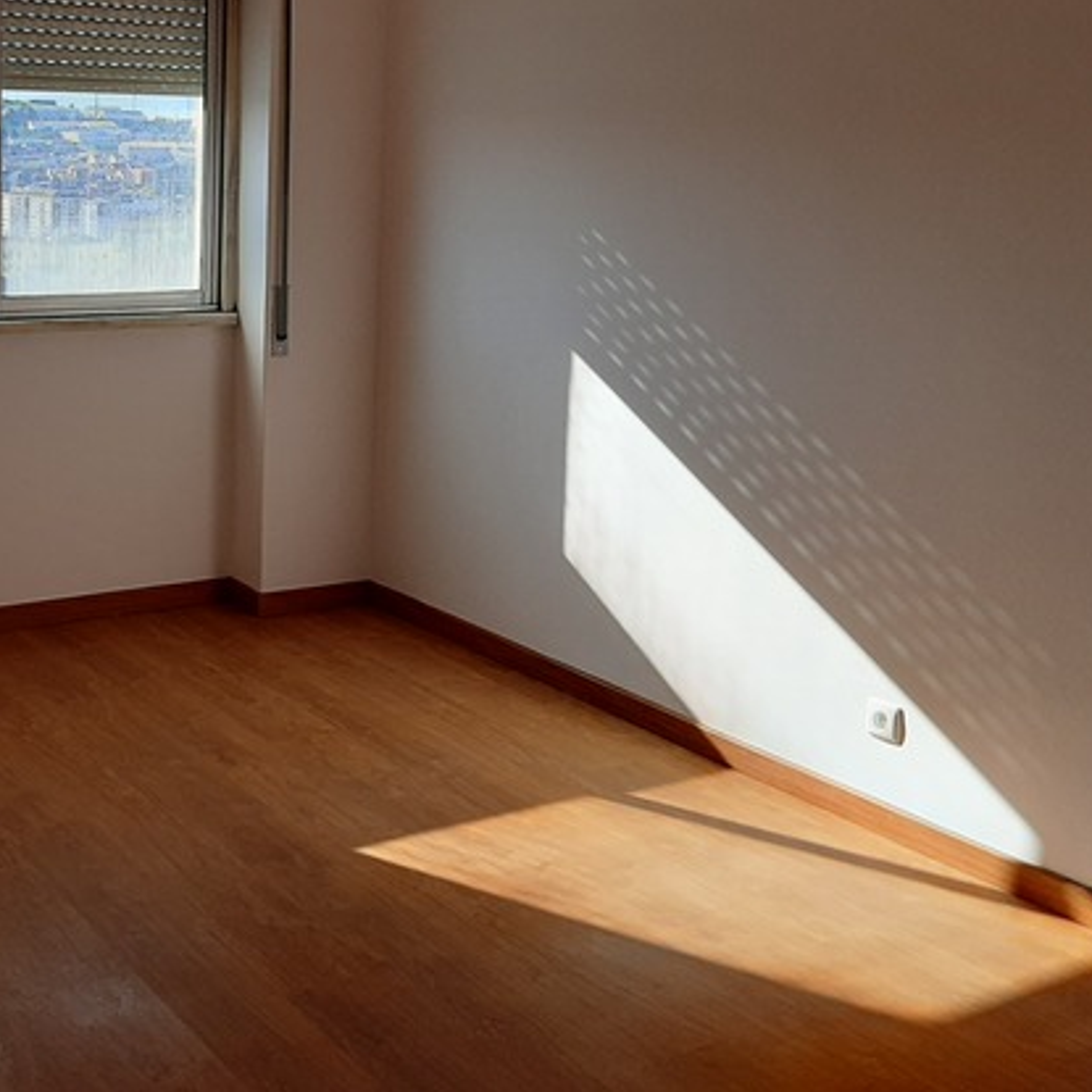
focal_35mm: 46
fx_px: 1642
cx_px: 161
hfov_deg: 35.2
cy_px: 310
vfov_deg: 36.2
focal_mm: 3.93
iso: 40
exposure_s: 1/1242
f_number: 1.7
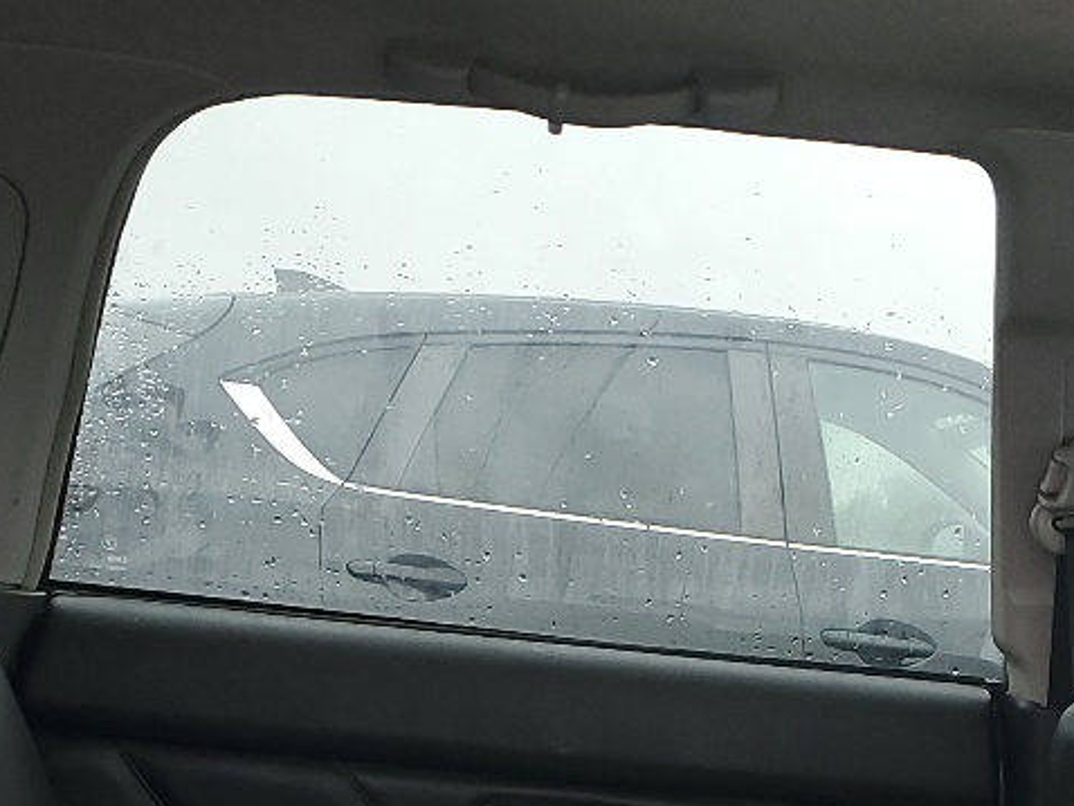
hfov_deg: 22.5
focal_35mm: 87
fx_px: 2701
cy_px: 1096
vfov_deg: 16.0
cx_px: 620
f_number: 1.5
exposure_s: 1/60.2
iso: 57
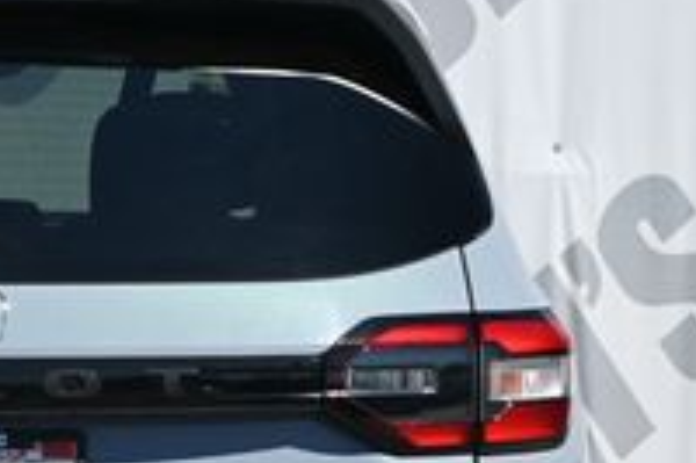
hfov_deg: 10.9
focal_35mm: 188
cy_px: 439
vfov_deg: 7.3
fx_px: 3624
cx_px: -35
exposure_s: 1/250
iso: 100
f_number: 5.6
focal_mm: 39
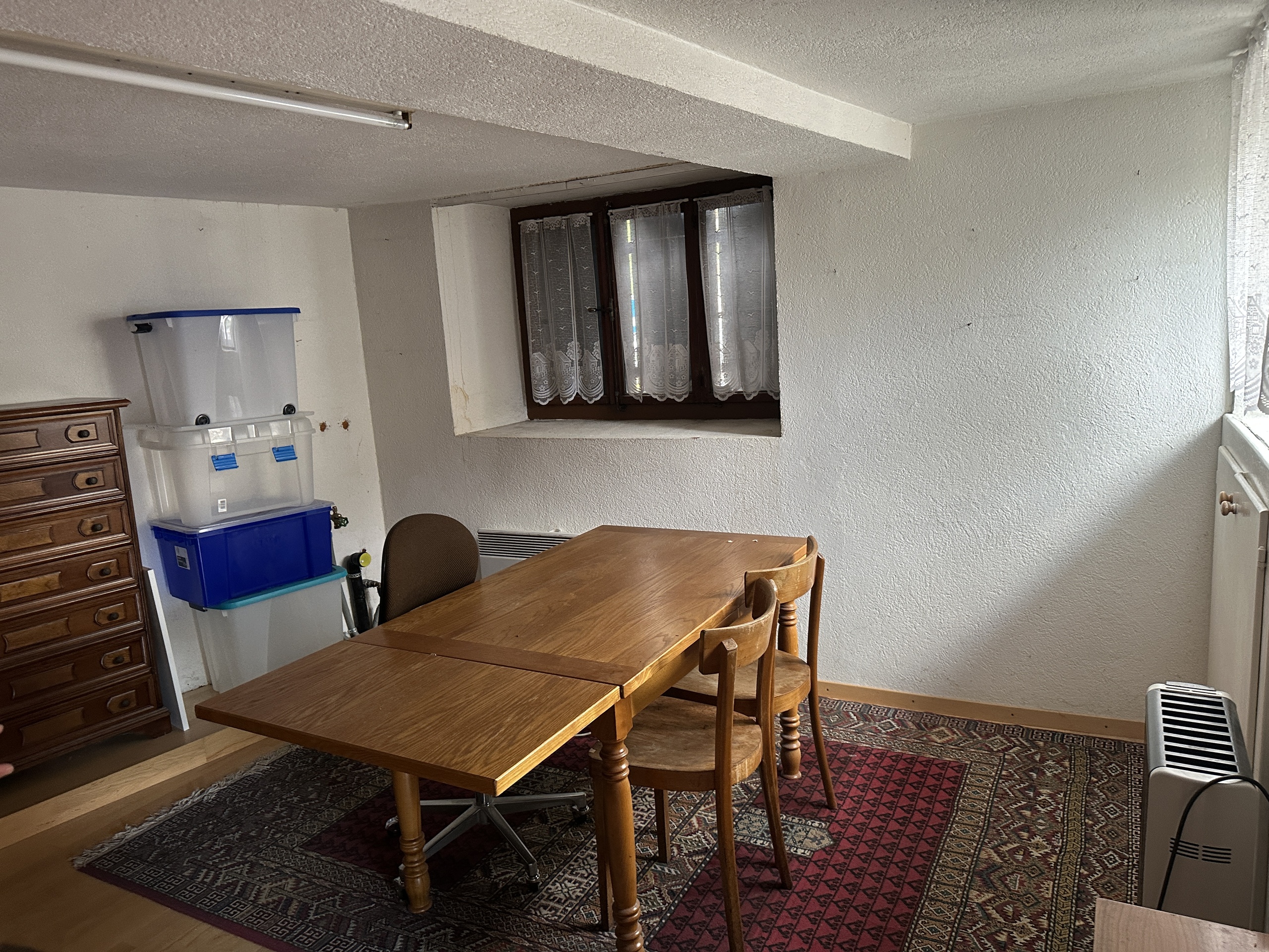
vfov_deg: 56.8
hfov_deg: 71.6
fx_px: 880
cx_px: 634
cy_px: 476
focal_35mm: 24
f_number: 1.78
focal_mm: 6.86
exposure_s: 1/50
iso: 320
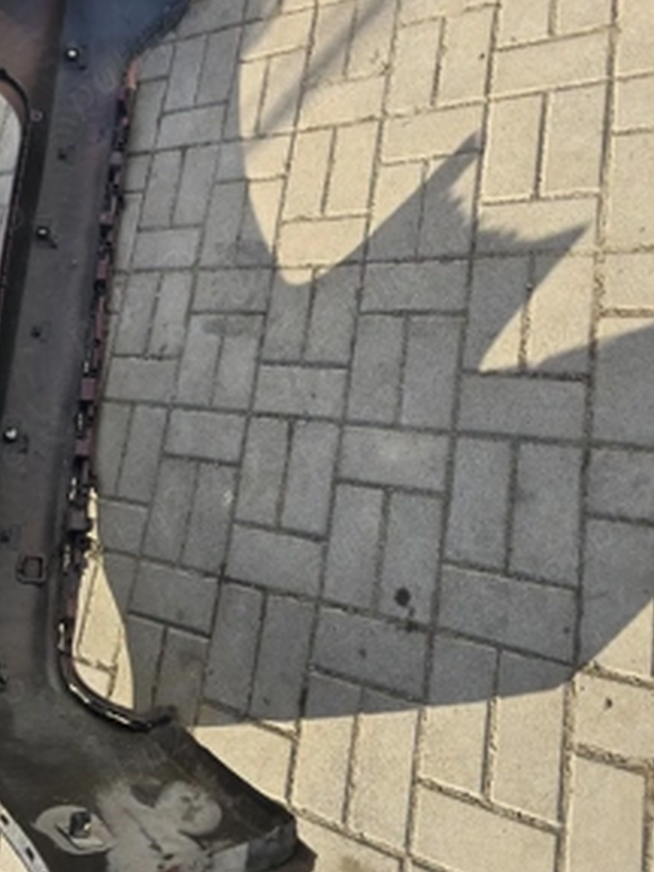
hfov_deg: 43.6
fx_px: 806
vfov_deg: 55.9
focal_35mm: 32
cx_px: 224
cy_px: 312
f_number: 1.7
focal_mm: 6.3
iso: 12
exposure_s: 1/244
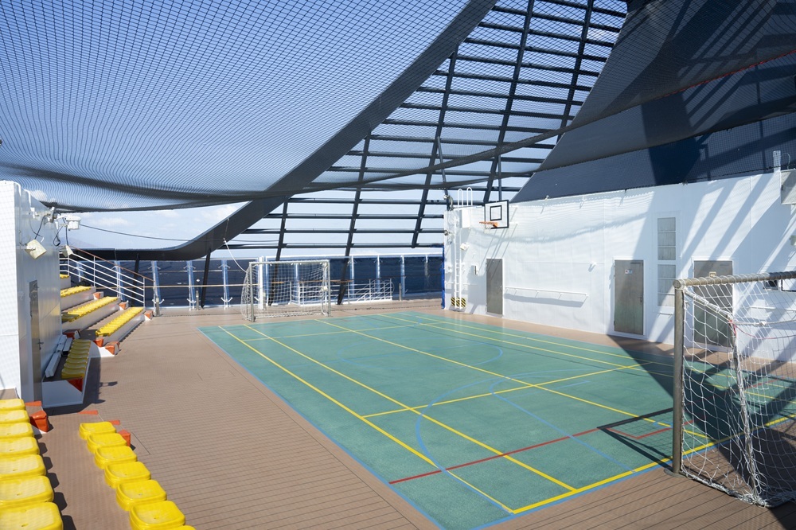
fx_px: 530
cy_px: 265
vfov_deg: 53.1
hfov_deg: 73.8
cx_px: 398
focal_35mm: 24
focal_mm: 24
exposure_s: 1/100
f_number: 11
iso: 200
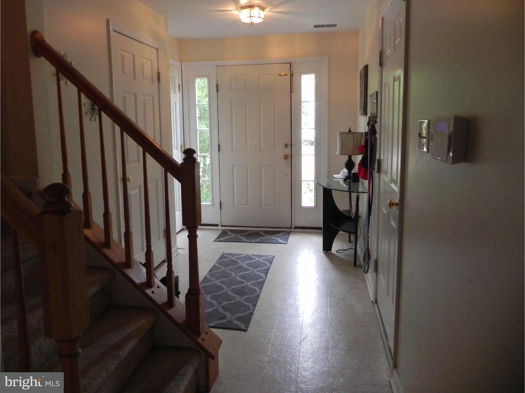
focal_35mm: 26
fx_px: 394
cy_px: 196
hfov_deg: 67.3
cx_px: 262
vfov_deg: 53.1
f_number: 2.8
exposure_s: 1/30
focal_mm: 4.6
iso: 232
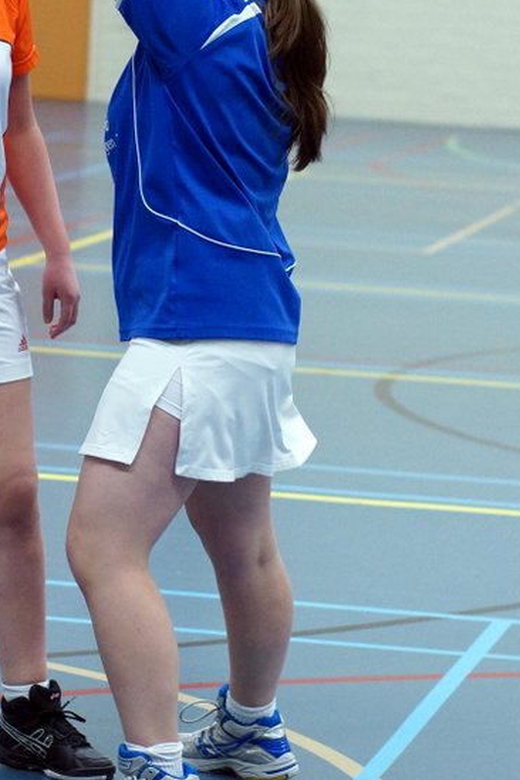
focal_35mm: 140
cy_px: 234
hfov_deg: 9.8
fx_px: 3033
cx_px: 49
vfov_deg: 14.6
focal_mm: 50
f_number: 2.2
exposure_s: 1/200
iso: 1000
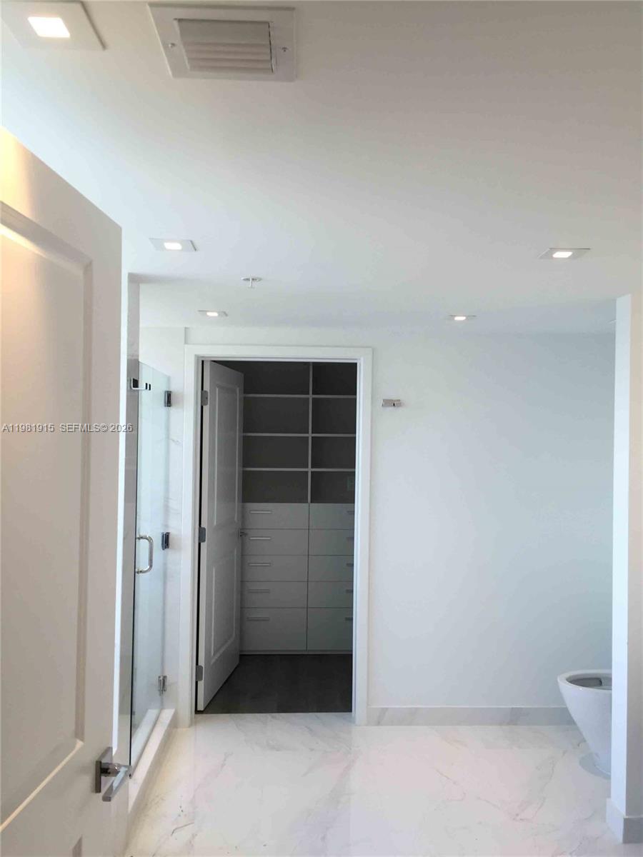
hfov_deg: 48.2
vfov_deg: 61.7
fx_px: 718
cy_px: 428
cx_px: 322
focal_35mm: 29
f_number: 2.2
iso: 32
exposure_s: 1/120
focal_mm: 4.15
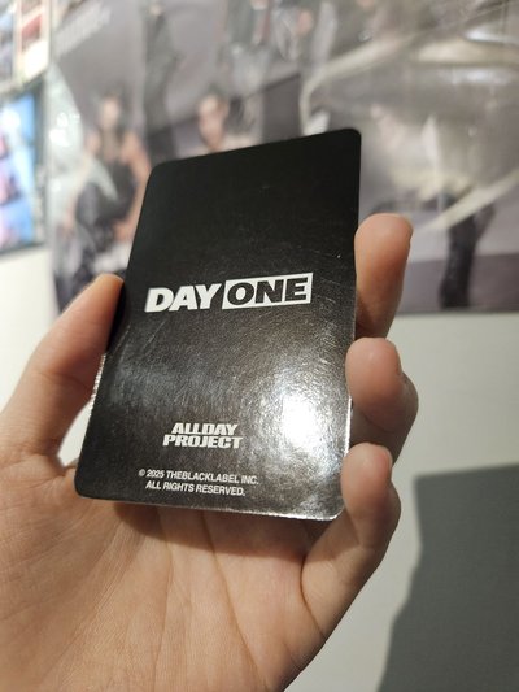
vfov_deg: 73.9
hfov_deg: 58.9
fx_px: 460
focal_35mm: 23
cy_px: 346
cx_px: 260
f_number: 1.8
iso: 1000
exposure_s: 1/120
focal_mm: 5.4
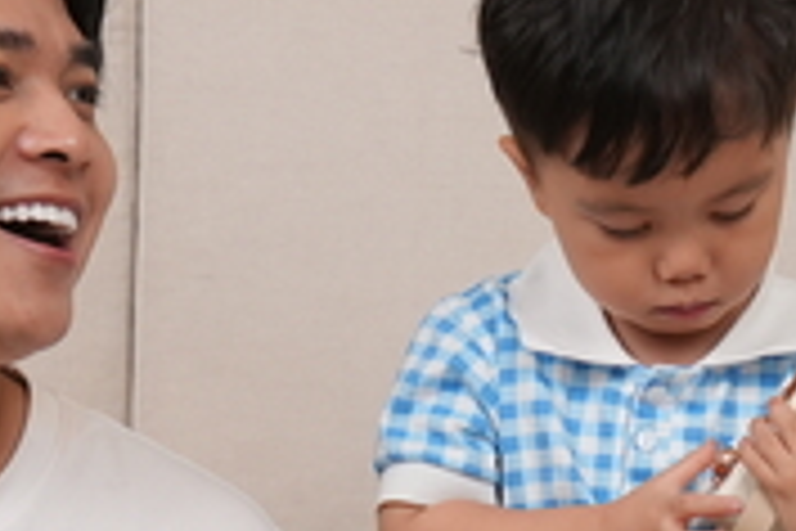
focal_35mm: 198
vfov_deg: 6.8
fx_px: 4378
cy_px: 880
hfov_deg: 10.4
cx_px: 607
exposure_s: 1/400
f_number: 5
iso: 800
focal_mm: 35
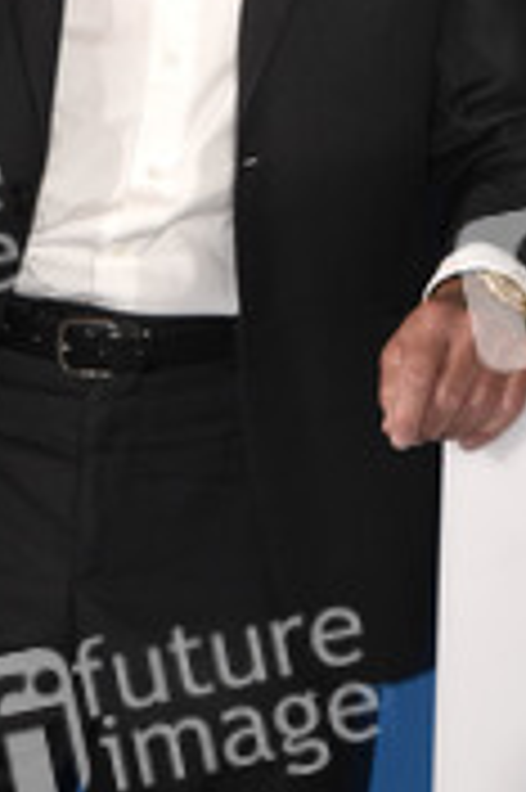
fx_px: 4985
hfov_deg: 6.0
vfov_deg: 9.0
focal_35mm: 227
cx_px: 279
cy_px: 40
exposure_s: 1/80
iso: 2500
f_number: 6.3
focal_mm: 100
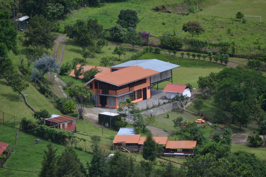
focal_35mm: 300
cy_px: 88
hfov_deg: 6.9
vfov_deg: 4.6
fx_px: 2216
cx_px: 133
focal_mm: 200
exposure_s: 1/500
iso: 160
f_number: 5.6
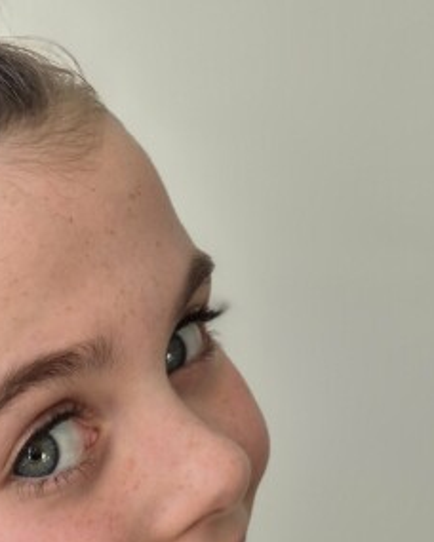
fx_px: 1349
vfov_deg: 19.7
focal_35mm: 84
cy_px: 815
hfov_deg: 17.1
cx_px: -148
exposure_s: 1/161
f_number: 1.8
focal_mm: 5.4
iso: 25
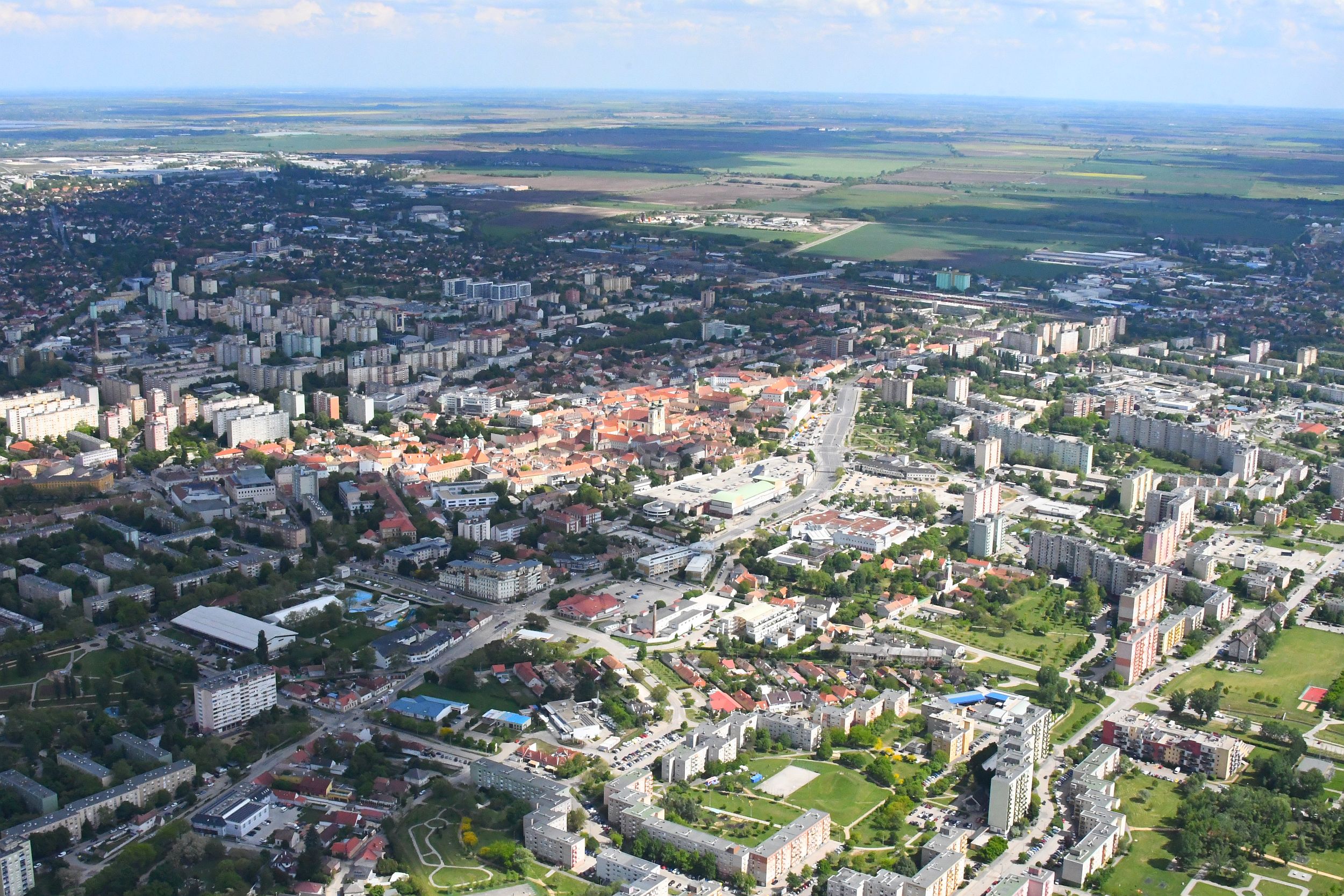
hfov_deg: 46.4
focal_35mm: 42
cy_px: 448
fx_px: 1568
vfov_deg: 31.9
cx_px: 672
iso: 5000
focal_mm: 28
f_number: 20
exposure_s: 1/1600
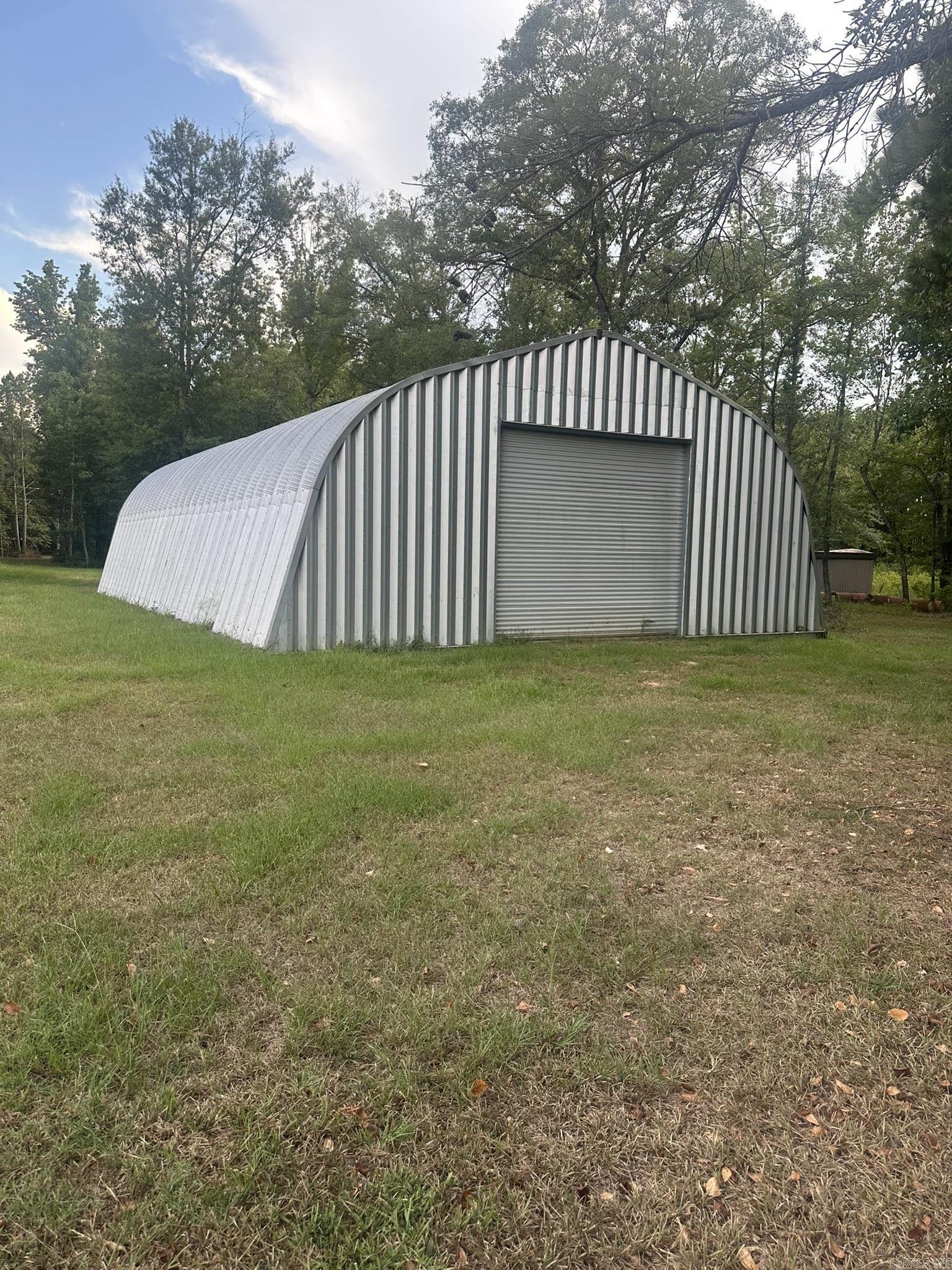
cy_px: 635
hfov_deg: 56.8
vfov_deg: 71.6
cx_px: 476
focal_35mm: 24
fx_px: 880
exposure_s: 1/414
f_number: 1.78
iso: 80
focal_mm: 6.86
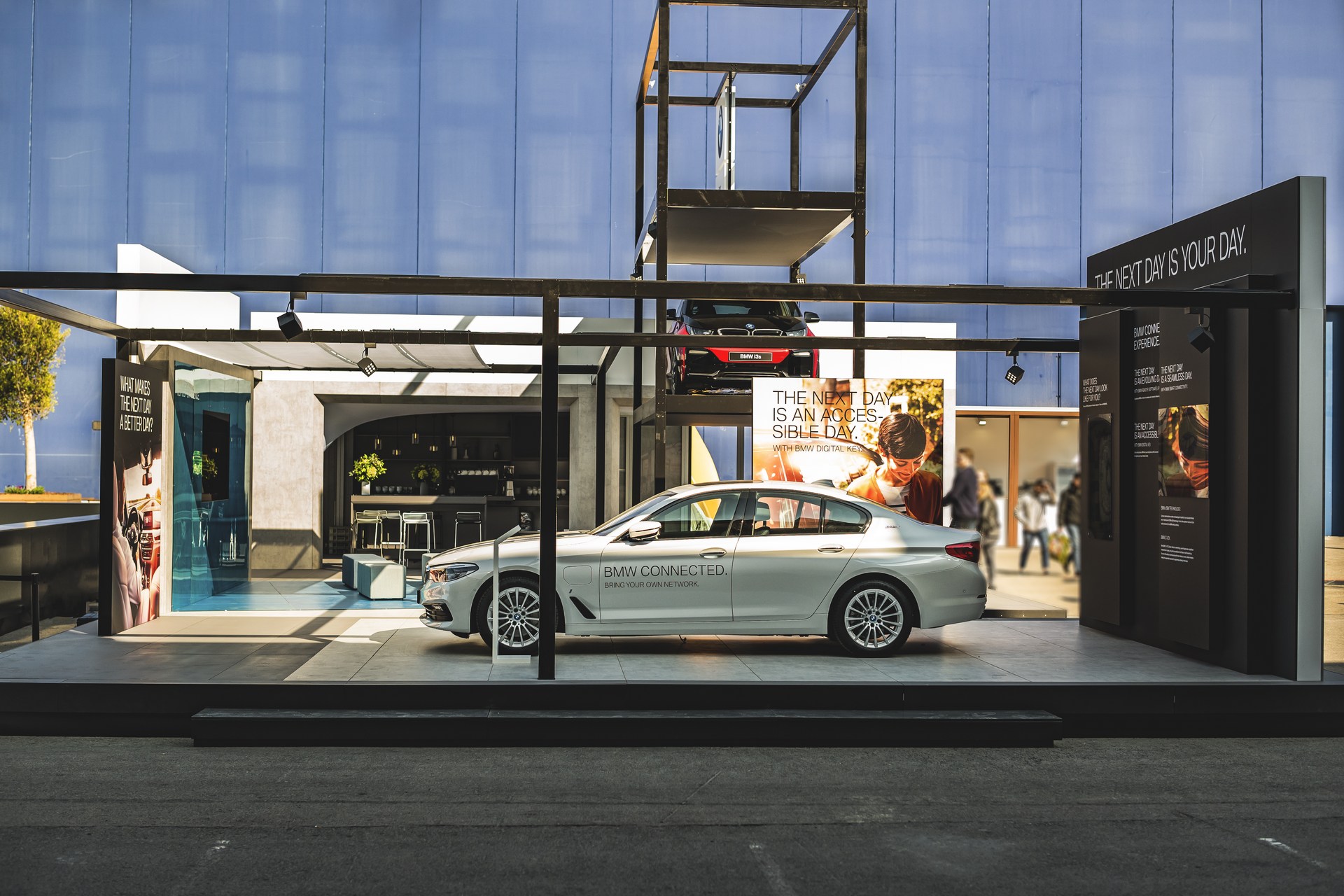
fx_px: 1867
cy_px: 448
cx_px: 672
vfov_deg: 27.0
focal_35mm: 50
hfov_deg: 39.6
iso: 400
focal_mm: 50
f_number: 2.8
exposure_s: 1/200
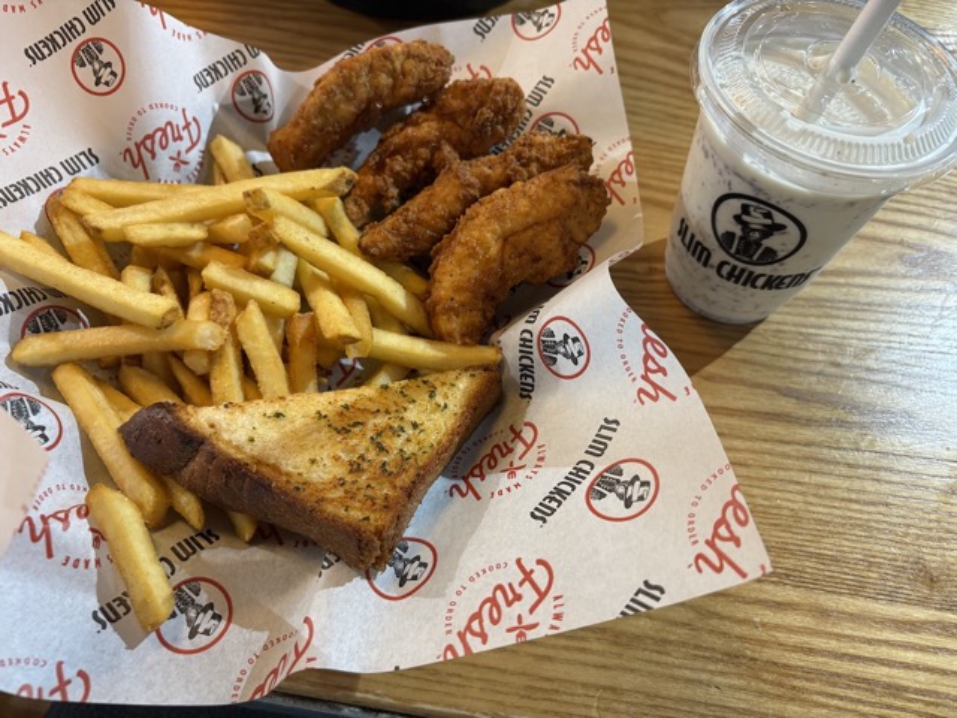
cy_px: 359
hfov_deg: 67.3
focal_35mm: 26
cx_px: 478
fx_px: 719
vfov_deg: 53.1
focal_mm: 5.96
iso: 125
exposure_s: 1/50
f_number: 1.6
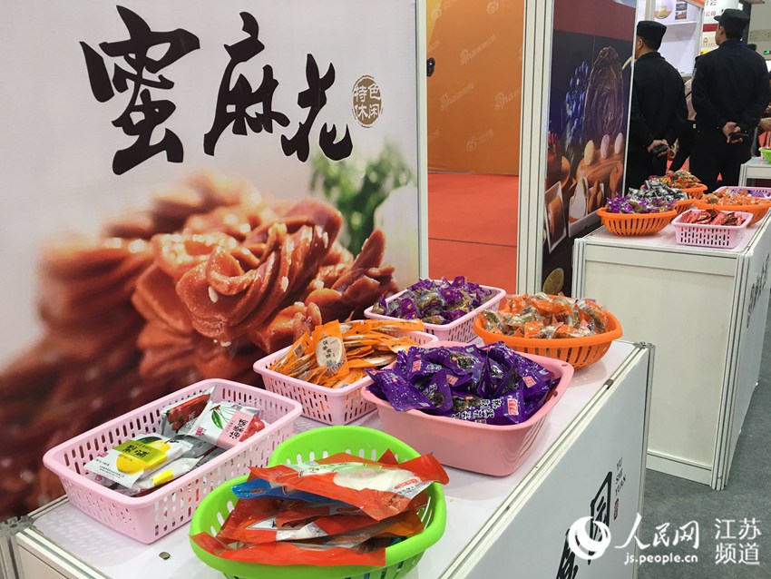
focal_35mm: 29
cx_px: 386
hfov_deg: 61.6
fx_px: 646
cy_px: 290
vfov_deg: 48.2
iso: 50
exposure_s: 1/33
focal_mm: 4.15
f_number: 2.2
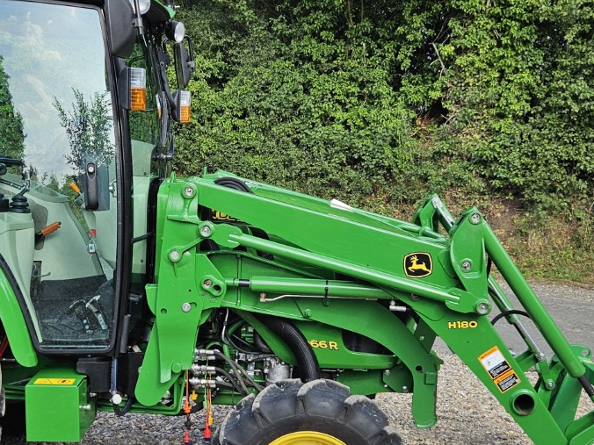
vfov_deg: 29.6
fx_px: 841
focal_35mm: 49
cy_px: 259
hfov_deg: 38.8
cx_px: 255
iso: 40
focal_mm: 5.4
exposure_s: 1/1126
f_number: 1.8
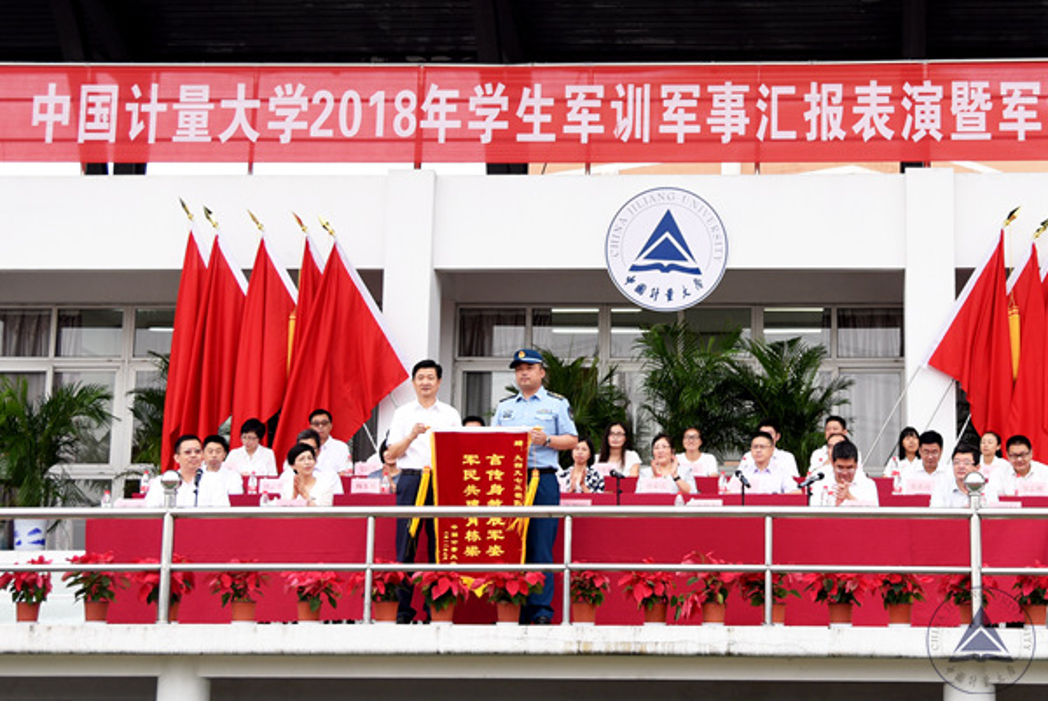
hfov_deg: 48.4
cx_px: 524
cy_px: 350
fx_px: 1165
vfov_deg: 33.5
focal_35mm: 40
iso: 250
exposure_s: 1/160
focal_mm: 40
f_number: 4
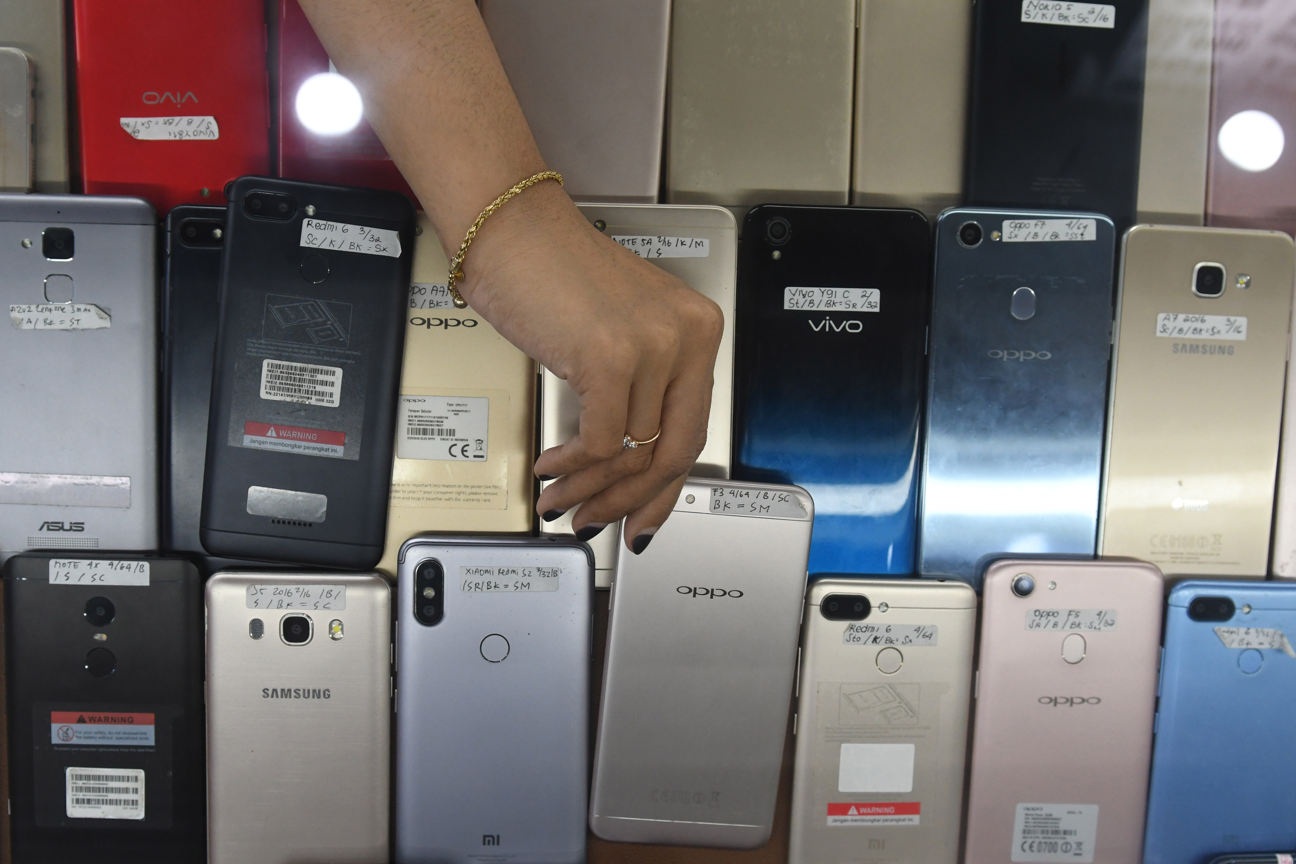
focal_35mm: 36
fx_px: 1296
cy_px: 432
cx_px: 648
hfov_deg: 53.1
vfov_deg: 36.9
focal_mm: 24
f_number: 4.5
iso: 1250
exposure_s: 1/500
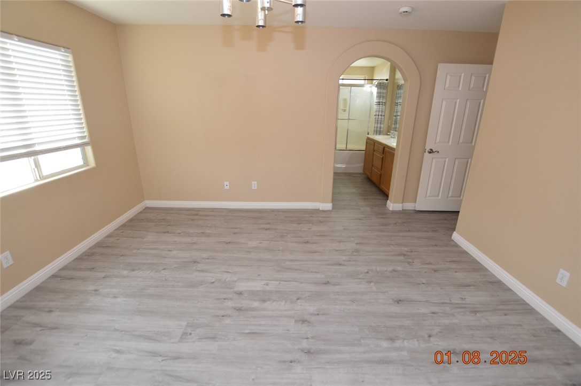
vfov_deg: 77.2
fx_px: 242
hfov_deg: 100.5
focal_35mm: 15
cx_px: 290
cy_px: 193
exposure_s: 1/80
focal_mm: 10
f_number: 4.5
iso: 400
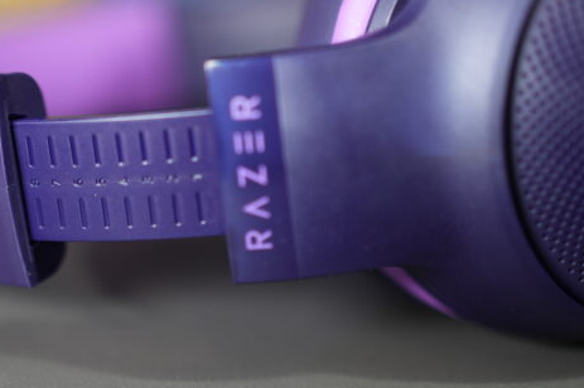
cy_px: 139
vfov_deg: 22.9
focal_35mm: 59
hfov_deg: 33.9
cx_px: 261
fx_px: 956
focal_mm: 35
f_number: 1.8
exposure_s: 1/125
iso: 100
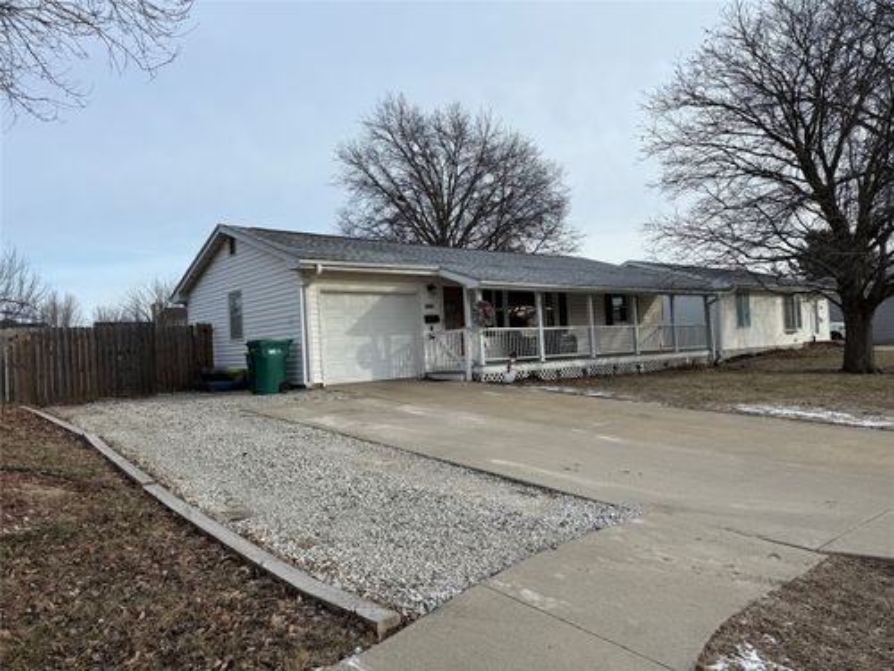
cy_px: 336
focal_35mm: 24
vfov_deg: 56.8
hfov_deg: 71.6
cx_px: 447
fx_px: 620
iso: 80
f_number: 1.78
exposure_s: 1/3425
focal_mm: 6.76
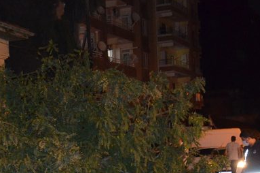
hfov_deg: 21.4
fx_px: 678
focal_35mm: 94
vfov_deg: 14.3
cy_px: 176
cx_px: 39
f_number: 3.8
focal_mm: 24
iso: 3200
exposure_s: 1/60
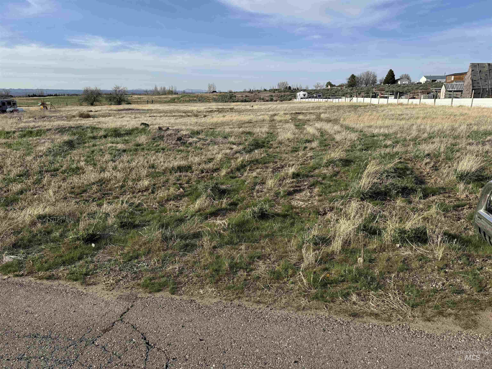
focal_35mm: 24
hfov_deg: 71.6
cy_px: 184
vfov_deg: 56.8
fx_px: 341
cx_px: 246
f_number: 1.78
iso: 80
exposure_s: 1/4608
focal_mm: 6.76
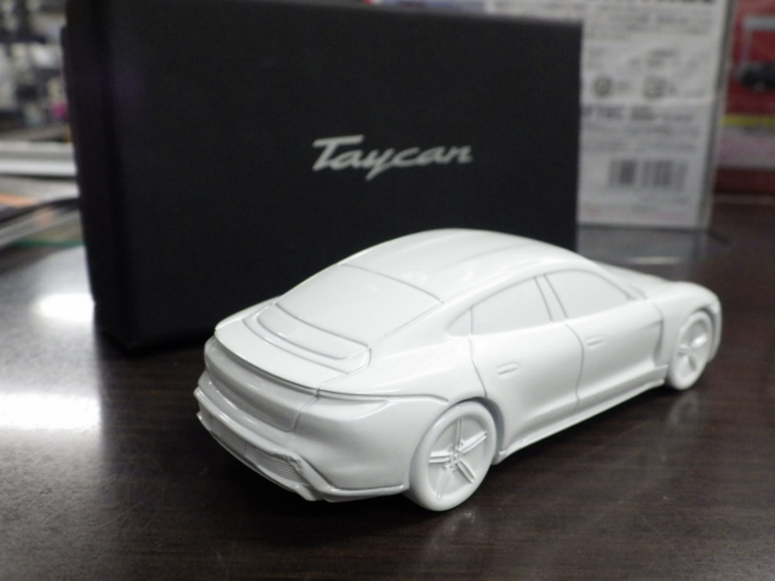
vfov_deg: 41.8
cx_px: 388
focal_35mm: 34
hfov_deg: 54.0
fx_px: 761
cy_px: 290
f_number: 3.4
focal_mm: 6.2
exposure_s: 1/50
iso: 640
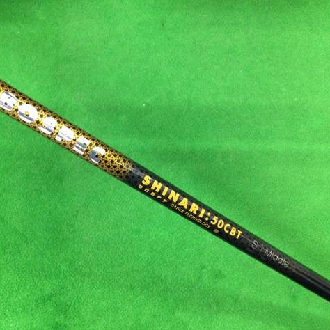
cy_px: 166
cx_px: 133
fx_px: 399
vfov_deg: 44.9
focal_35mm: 37
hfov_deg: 44.7
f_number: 2.4
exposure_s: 1/24
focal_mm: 3.3
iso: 200
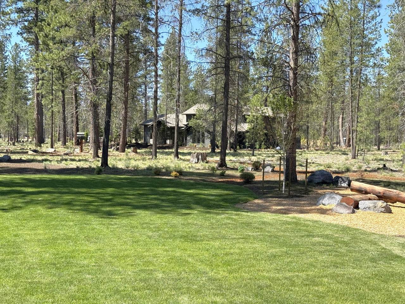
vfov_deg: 30.3
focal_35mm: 48
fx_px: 562
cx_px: 202
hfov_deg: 39.7
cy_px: 152
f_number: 1.78
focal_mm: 6.76
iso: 64
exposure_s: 1/1637
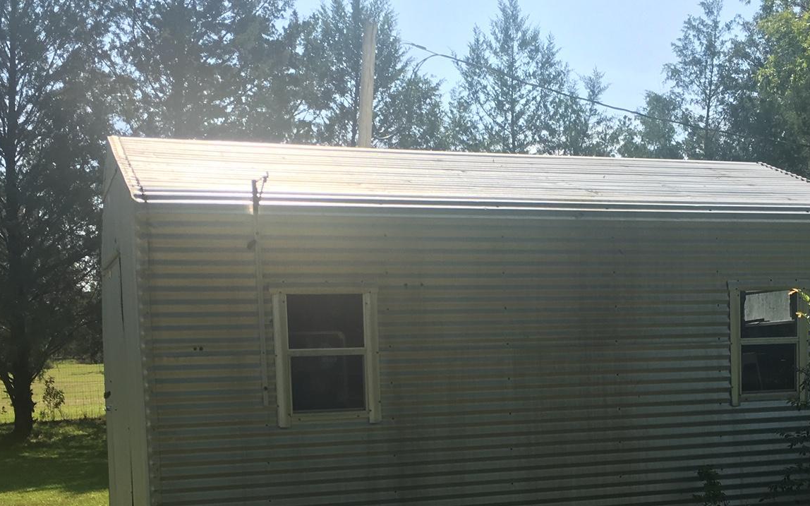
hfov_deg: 37.4
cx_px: 479
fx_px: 1192
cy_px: 431
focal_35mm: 54
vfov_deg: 23.5
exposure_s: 1/1083
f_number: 2.2
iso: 25
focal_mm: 4.15
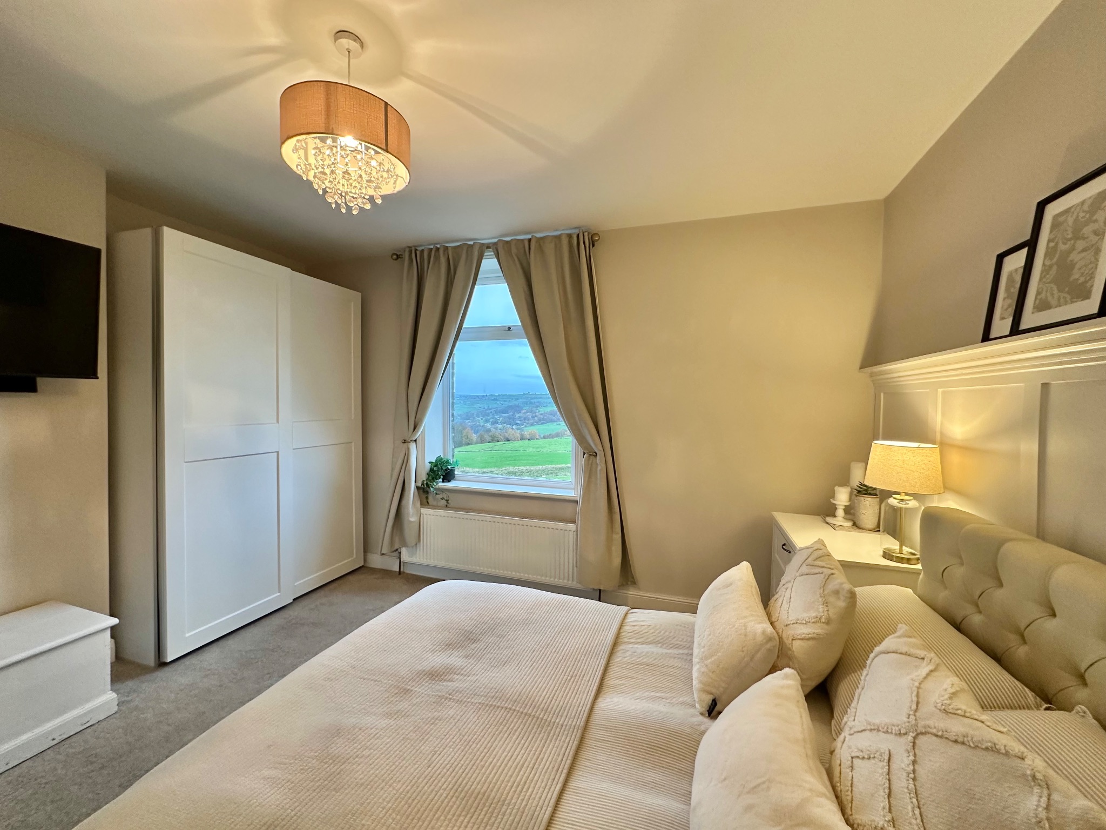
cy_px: 415
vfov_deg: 85.7
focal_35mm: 14
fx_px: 447
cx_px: 553
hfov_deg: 102.1
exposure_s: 1/100
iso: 250
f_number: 2.2
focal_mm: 2.22
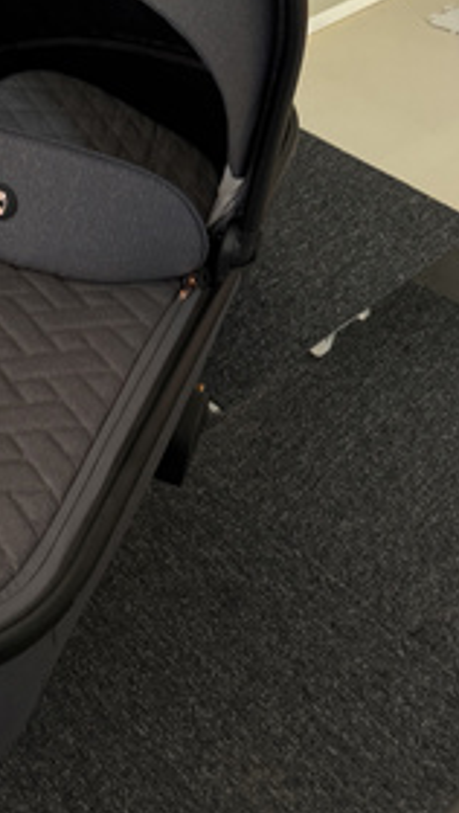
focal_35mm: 42
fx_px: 907
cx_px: -26
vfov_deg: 47.8
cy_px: 293
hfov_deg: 26.5
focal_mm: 6.76
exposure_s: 1/25
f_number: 1.78
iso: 1000
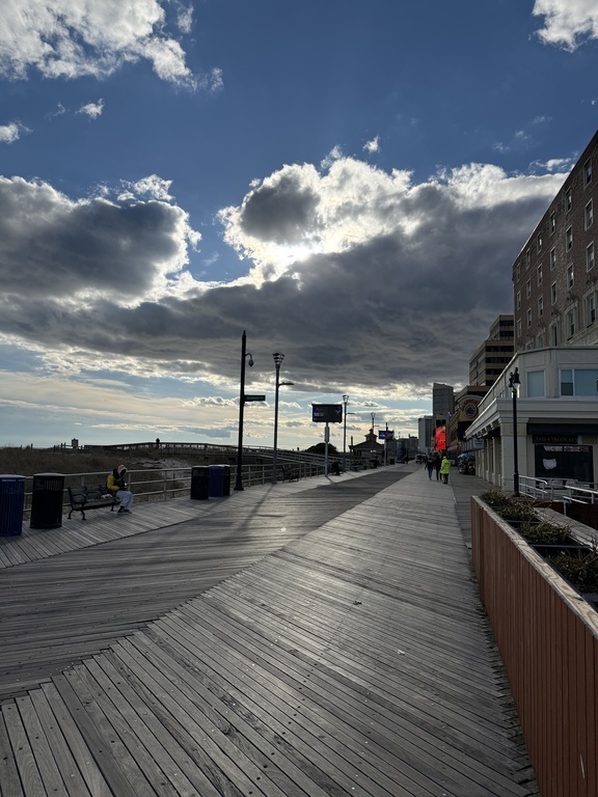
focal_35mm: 24
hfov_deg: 56.8
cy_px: 398
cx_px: 299
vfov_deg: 71.6
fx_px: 553
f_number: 1.78
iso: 100
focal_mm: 6.76
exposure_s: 1/14286
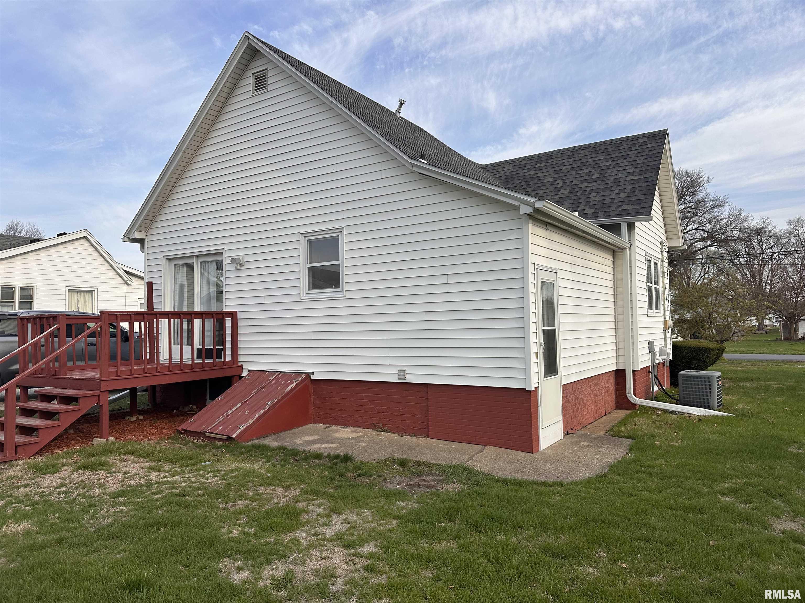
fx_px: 558
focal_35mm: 24
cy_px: 302
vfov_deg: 56.8
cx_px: 402
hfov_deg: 71.6
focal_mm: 6.86
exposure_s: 1/3155
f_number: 1.78
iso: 80
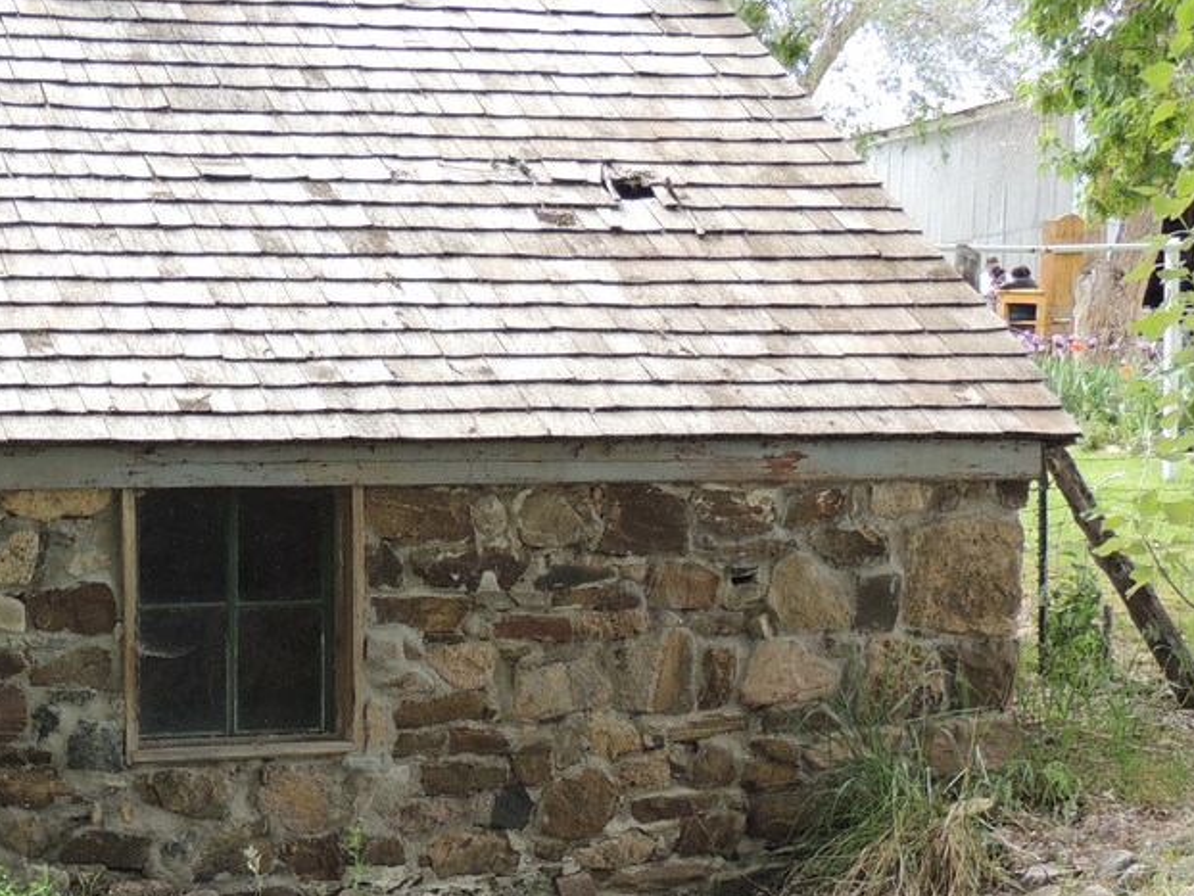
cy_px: 719
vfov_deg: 20.2
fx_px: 2484
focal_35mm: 72
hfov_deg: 25.6
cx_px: -12
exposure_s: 1/125
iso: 100
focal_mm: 6.2
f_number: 3.3
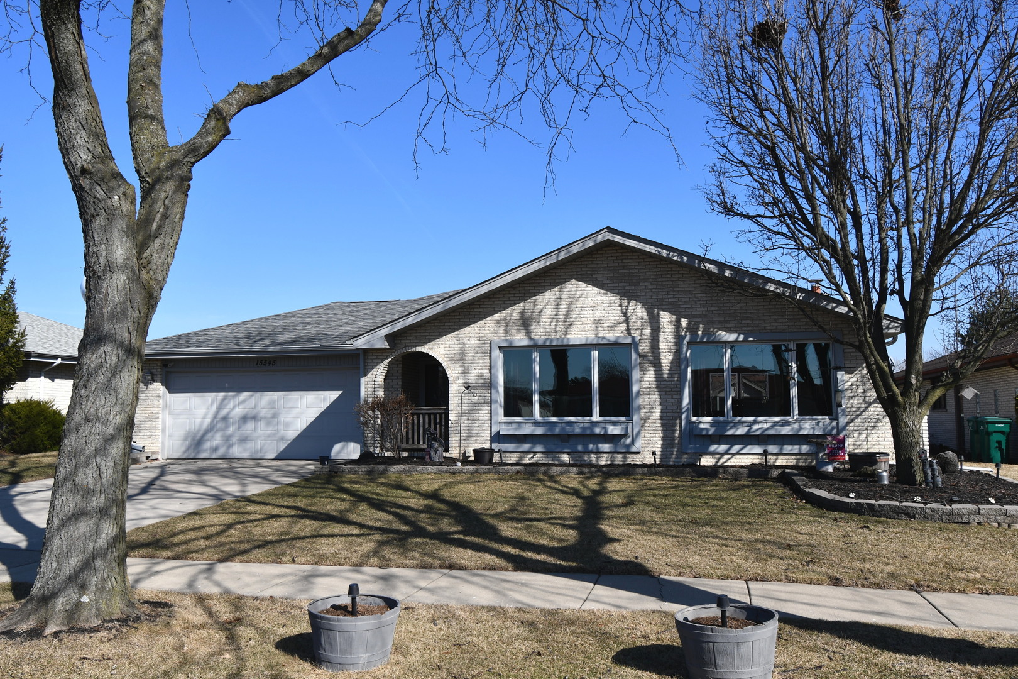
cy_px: 340
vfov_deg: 43.6
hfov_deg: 61.9
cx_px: 509
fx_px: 848
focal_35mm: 30
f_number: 9
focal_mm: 20
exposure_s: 1/320
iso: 100
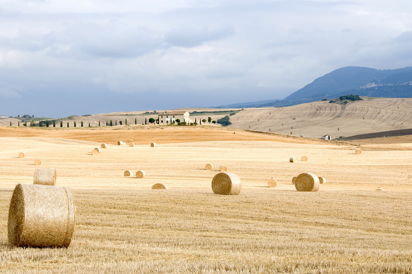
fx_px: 1086
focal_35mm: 95
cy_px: 135
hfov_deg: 21.5
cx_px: 210
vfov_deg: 14.4
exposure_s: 1/320
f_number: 10
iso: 250
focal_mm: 60
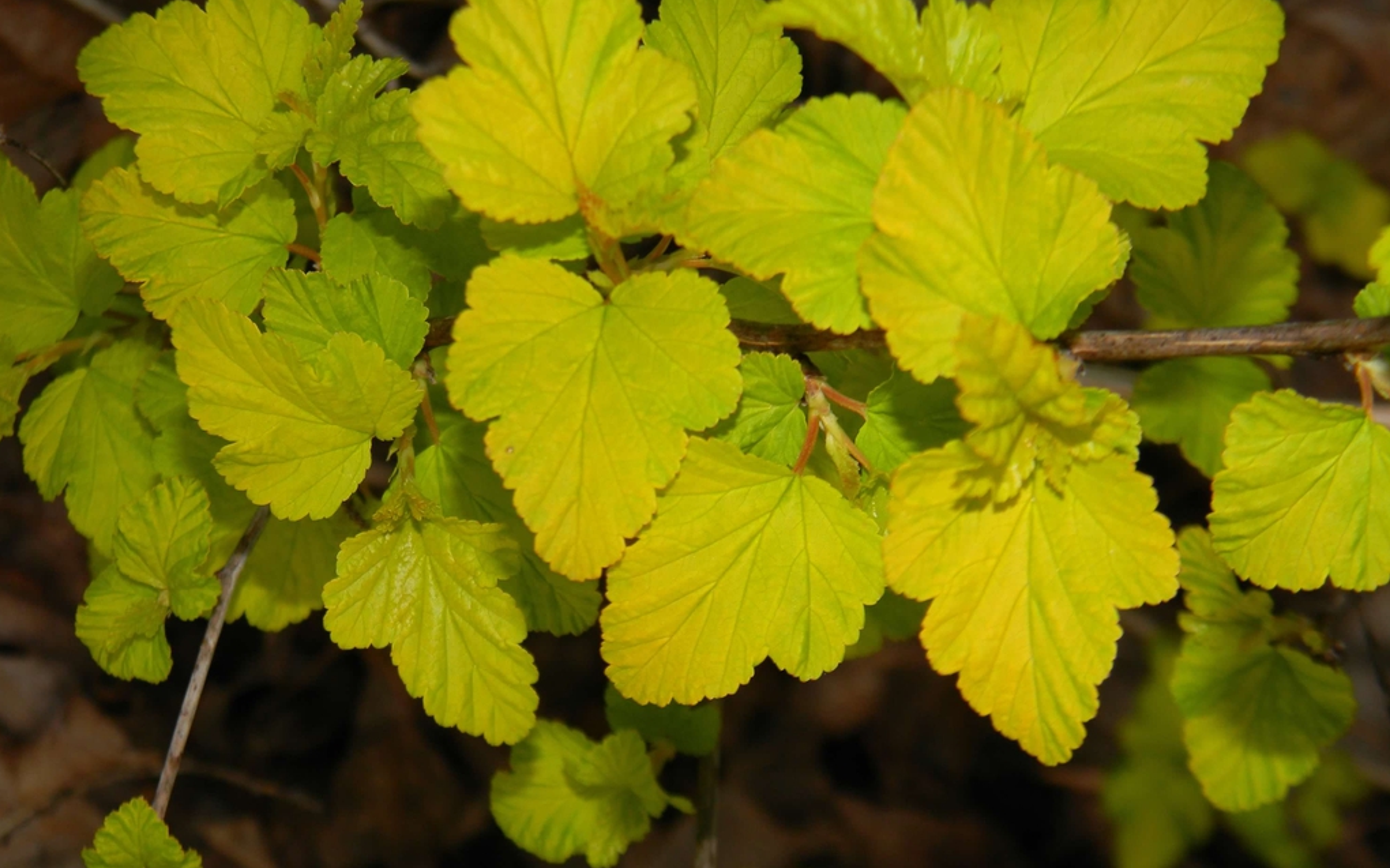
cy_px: 395
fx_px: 2500
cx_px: 694
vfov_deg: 19.7
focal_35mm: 66
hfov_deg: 31.1
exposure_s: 1/69.1
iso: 80
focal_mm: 15.1
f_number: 9
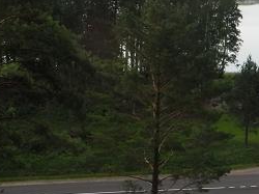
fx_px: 628
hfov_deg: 22.5
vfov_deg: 17.3
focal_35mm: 84
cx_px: 252
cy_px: 15
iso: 400
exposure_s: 1/1600
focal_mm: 8.8
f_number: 6.3
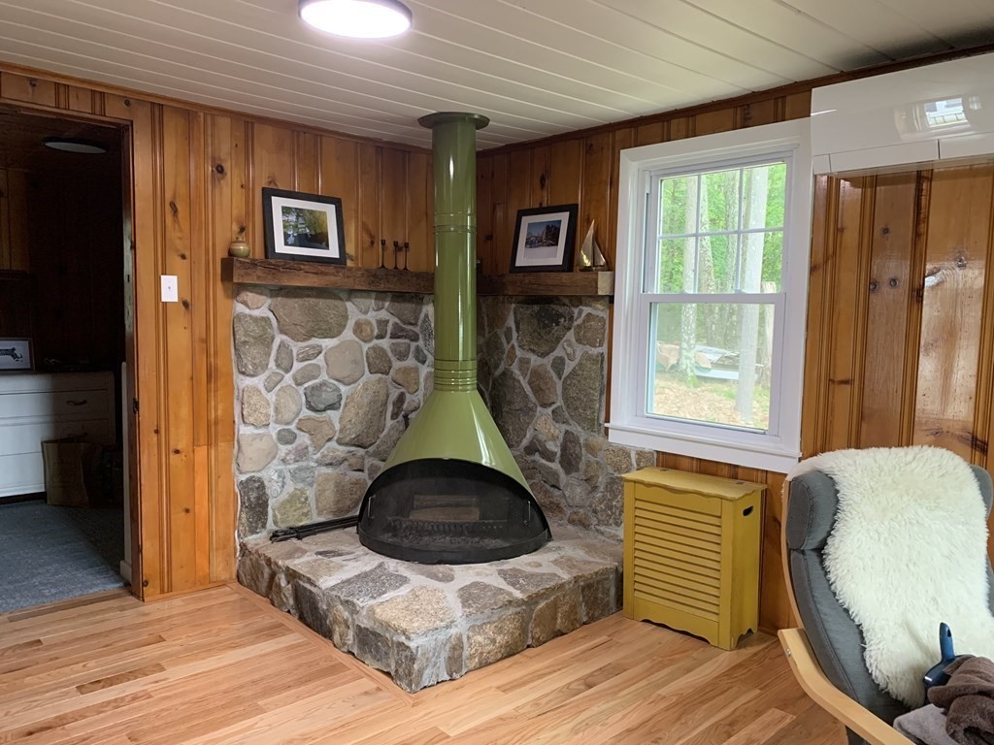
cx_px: 497
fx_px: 747
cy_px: 372
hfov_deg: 67.3
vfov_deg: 53.1
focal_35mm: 26
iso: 320
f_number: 1.8
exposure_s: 1/60
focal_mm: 4.25
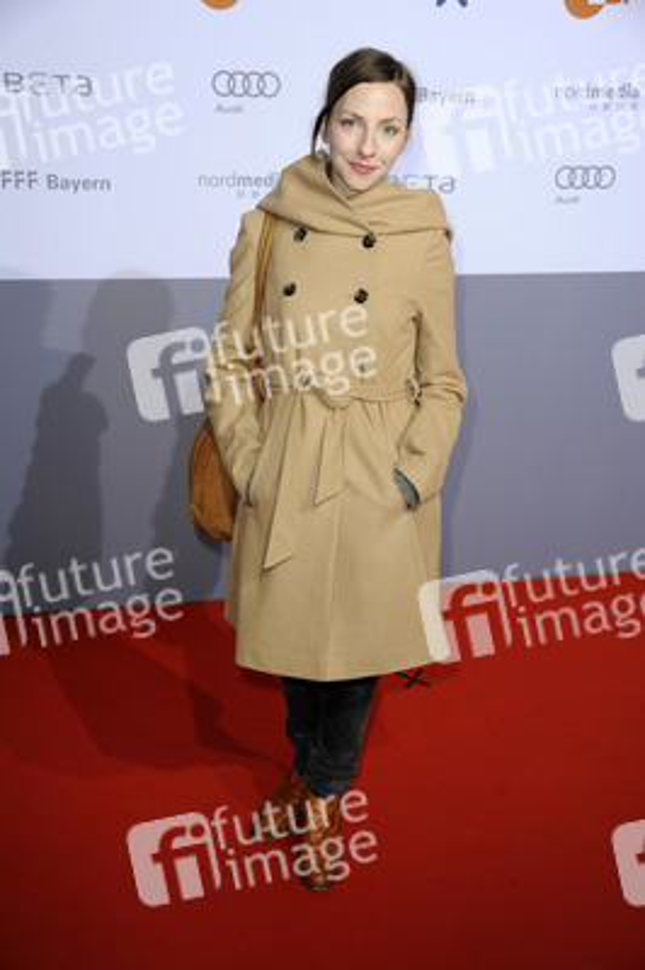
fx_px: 1292
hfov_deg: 28.0
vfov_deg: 41.1
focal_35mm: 48
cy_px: 485
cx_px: 322
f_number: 5.6
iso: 500
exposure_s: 1/160
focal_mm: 48
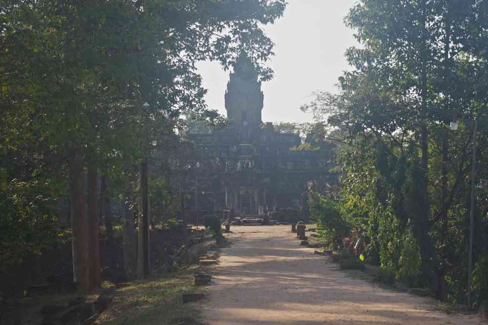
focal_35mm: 82
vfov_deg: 16.6
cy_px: 162
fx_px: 1118
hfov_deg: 24.6
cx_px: 244
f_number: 6.3
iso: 400
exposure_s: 1/200
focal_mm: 55
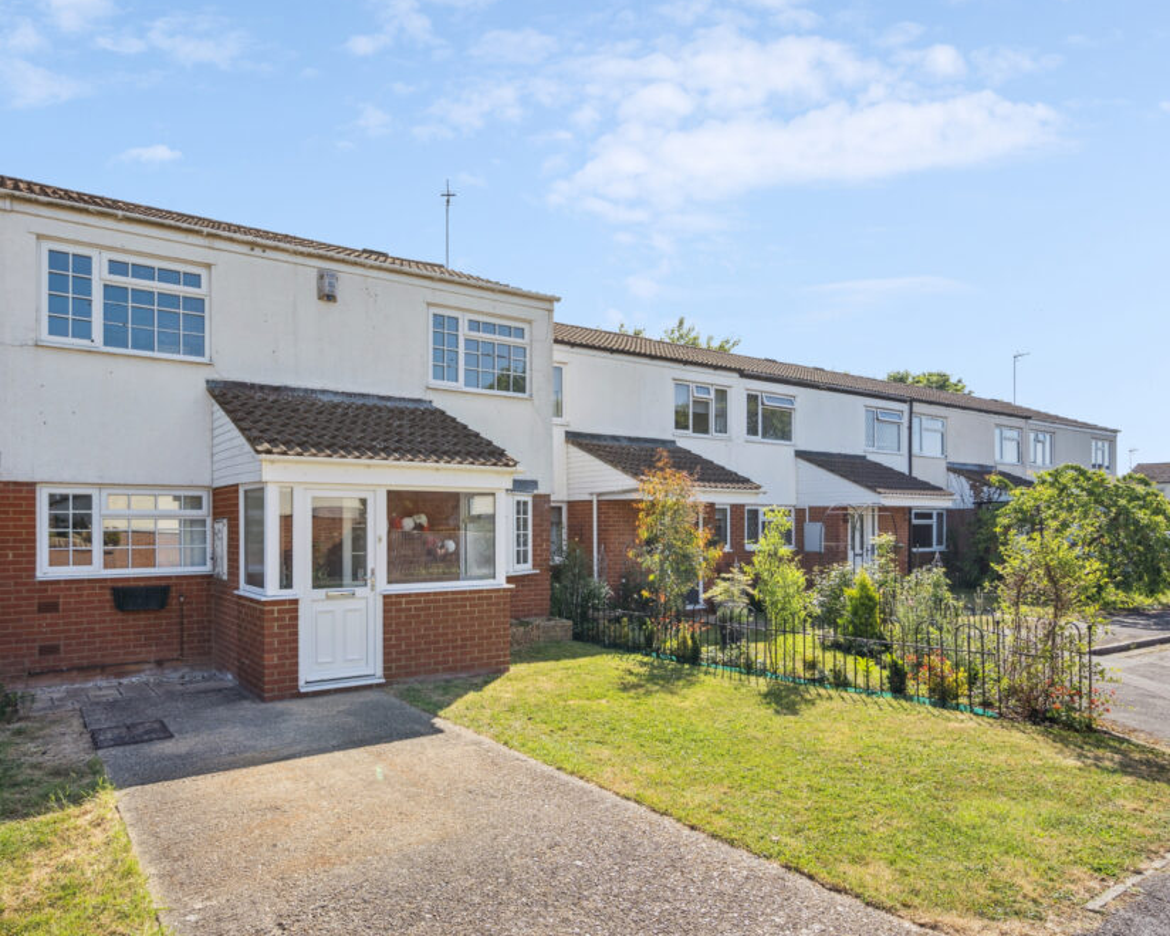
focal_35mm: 21
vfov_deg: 65.5
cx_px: 523
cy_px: 478
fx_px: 727
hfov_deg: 77.4
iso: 100
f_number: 7.1
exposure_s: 1/640
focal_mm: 18
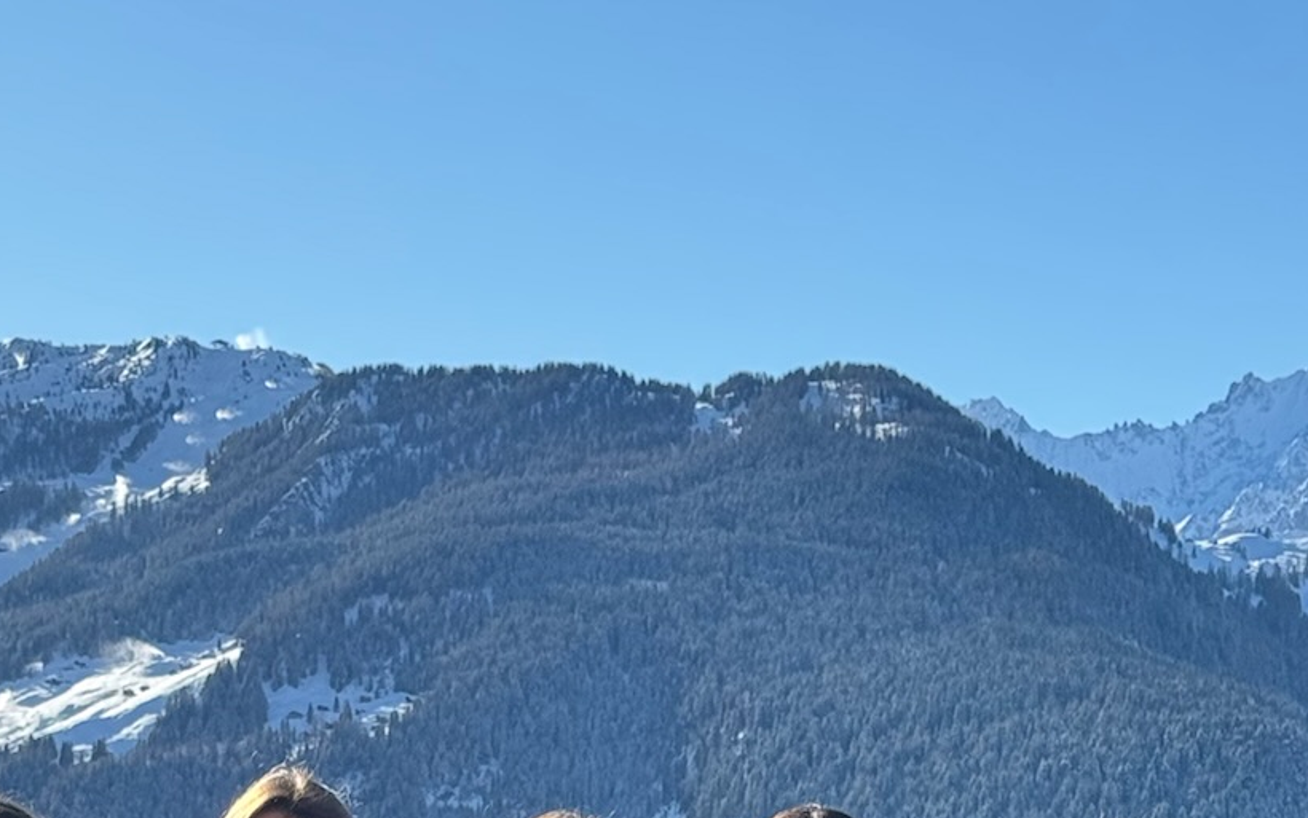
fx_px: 4528
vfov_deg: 9.9
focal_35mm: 127
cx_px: 493
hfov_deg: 16.4
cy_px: 1314
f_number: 1.78
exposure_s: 1/2717
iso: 64
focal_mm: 6.76
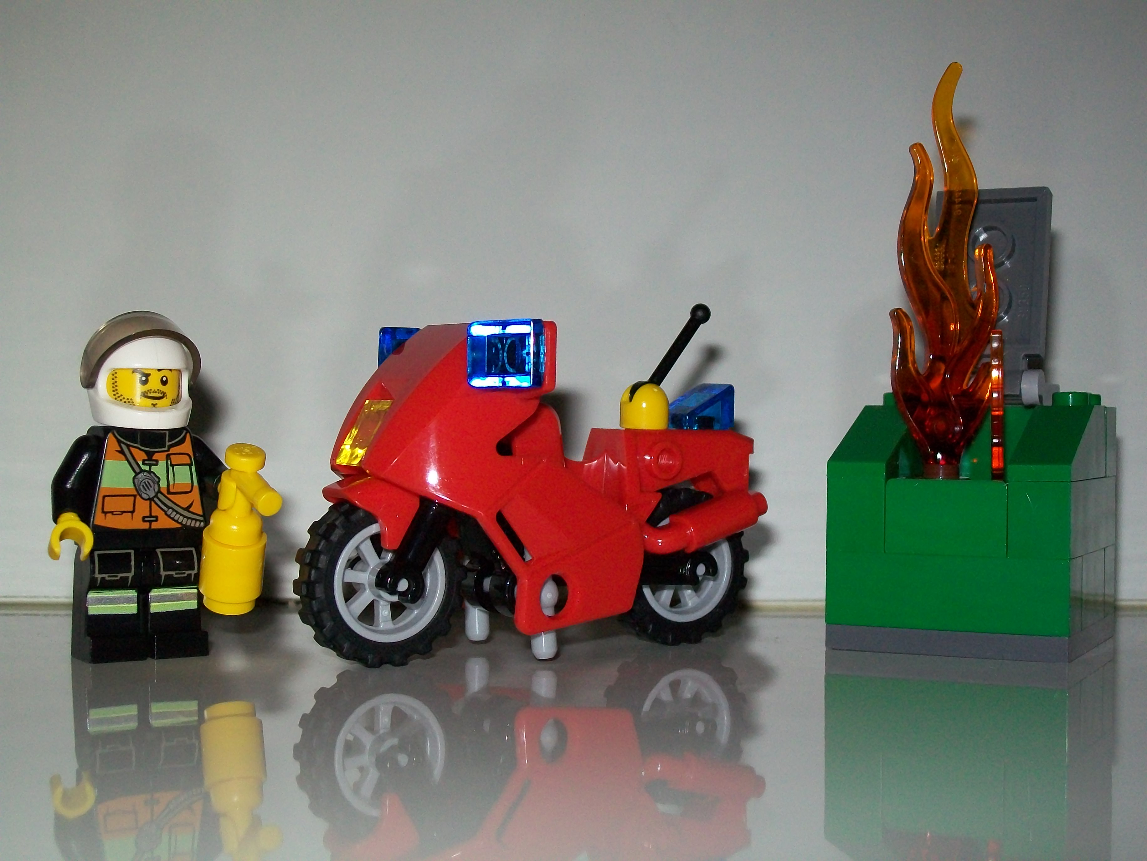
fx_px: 1756
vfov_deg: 27.5
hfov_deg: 36.2
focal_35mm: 53
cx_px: 574
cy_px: 430
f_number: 3.4
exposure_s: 1/80
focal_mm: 9.5
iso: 160
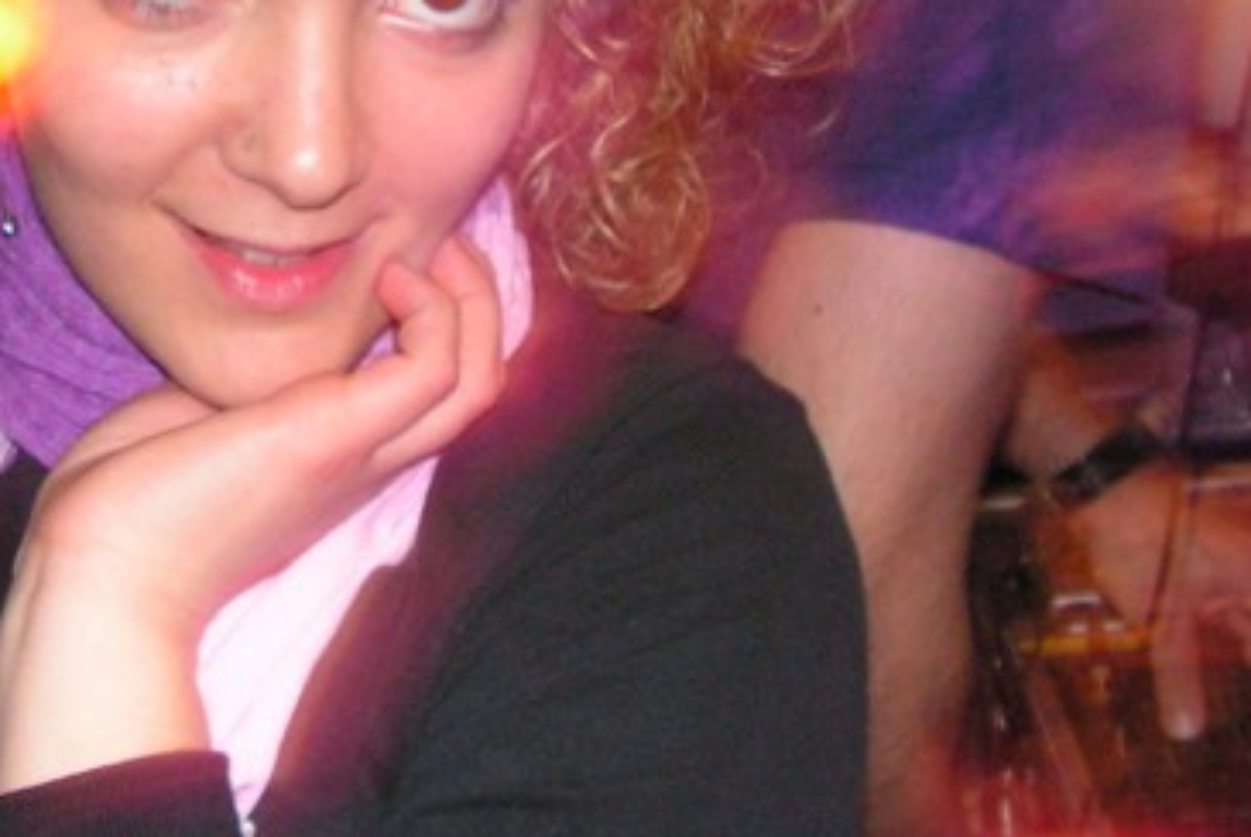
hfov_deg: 24.2
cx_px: 168
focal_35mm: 82
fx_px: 2852
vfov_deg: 16.3
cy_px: 3
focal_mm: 6
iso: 200
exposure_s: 2
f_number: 3.2
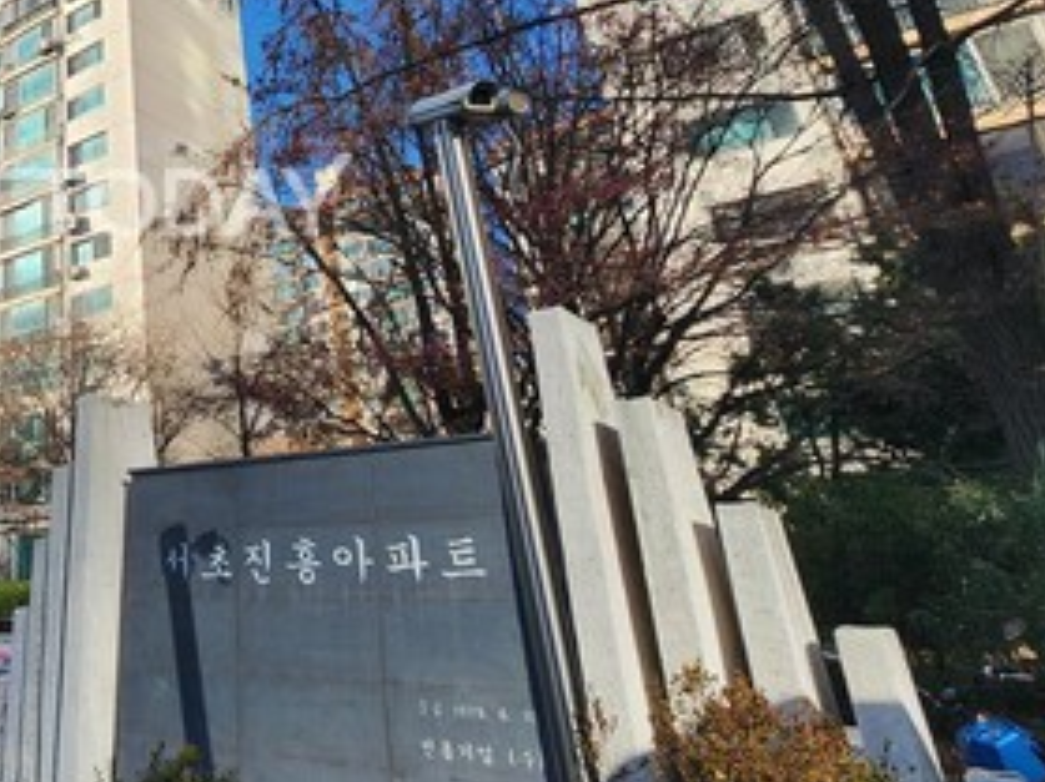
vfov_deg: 48.0
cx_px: 15
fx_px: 845
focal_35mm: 28
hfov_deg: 51.7
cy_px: 202
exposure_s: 1/1525
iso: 50
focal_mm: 2.2
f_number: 2.2
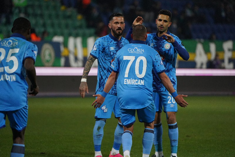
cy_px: 78
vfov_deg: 3.4
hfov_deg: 5.2
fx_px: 2610
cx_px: 118
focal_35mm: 400
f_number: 5.6
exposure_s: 1/2000
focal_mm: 400
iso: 6400
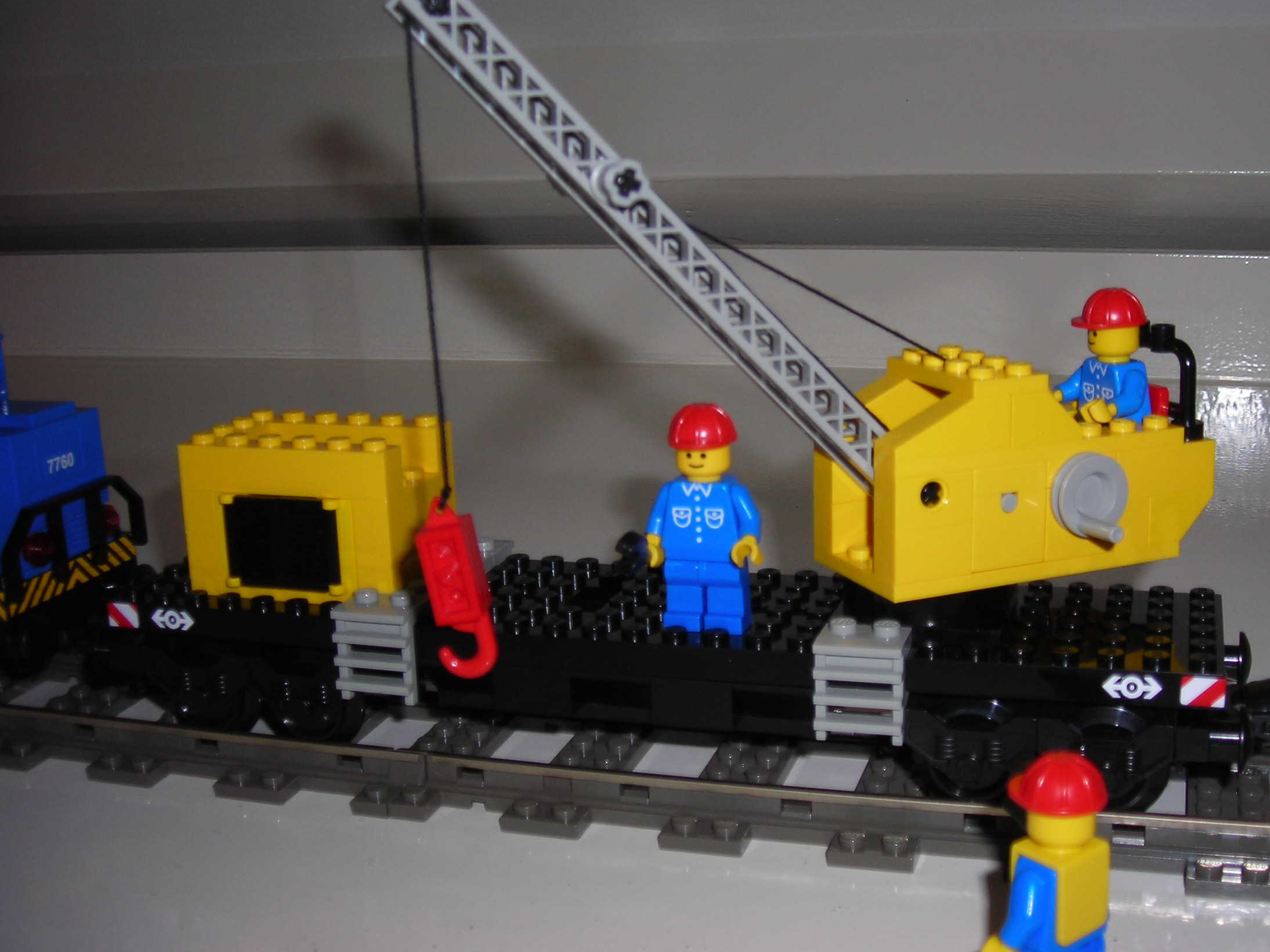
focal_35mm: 45
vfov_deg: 32.2
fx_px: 1651
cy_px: 445
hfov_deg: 42.0
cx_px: 733
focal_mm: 6.3
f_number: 3.2
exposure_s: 1/60.1
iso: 50
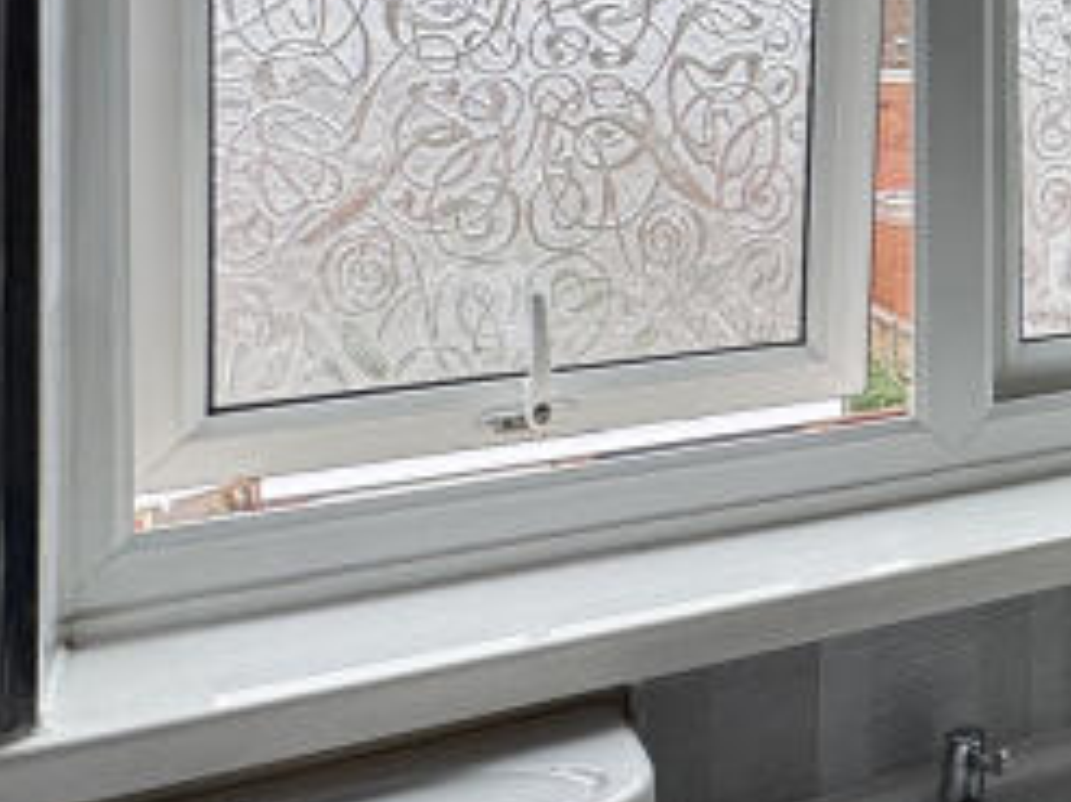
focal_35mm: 58
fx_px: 1794
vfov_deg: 24.1
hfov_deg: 25.0
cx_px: 1626
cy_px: 0
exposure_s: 1/132
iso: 40
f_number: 2.2
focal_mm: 2.22
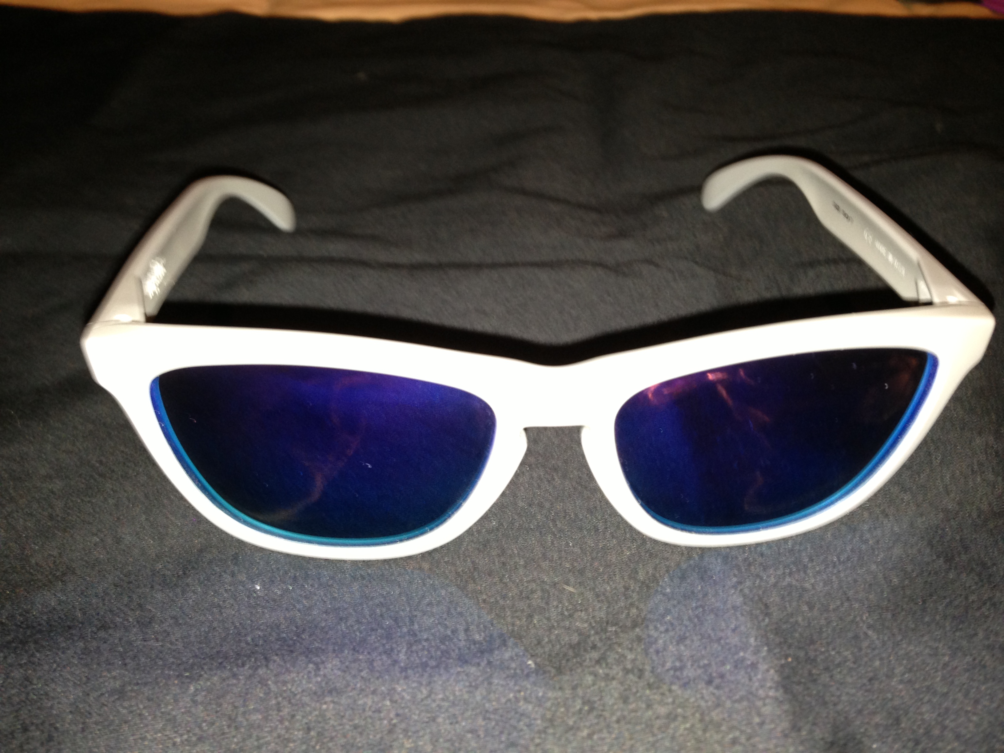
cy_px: 376
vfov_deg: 42.9
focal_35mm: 33
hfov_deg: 55.4
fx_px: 957
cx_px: 502
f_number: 2.4
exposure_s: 1/16
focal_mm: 4.13
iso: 100
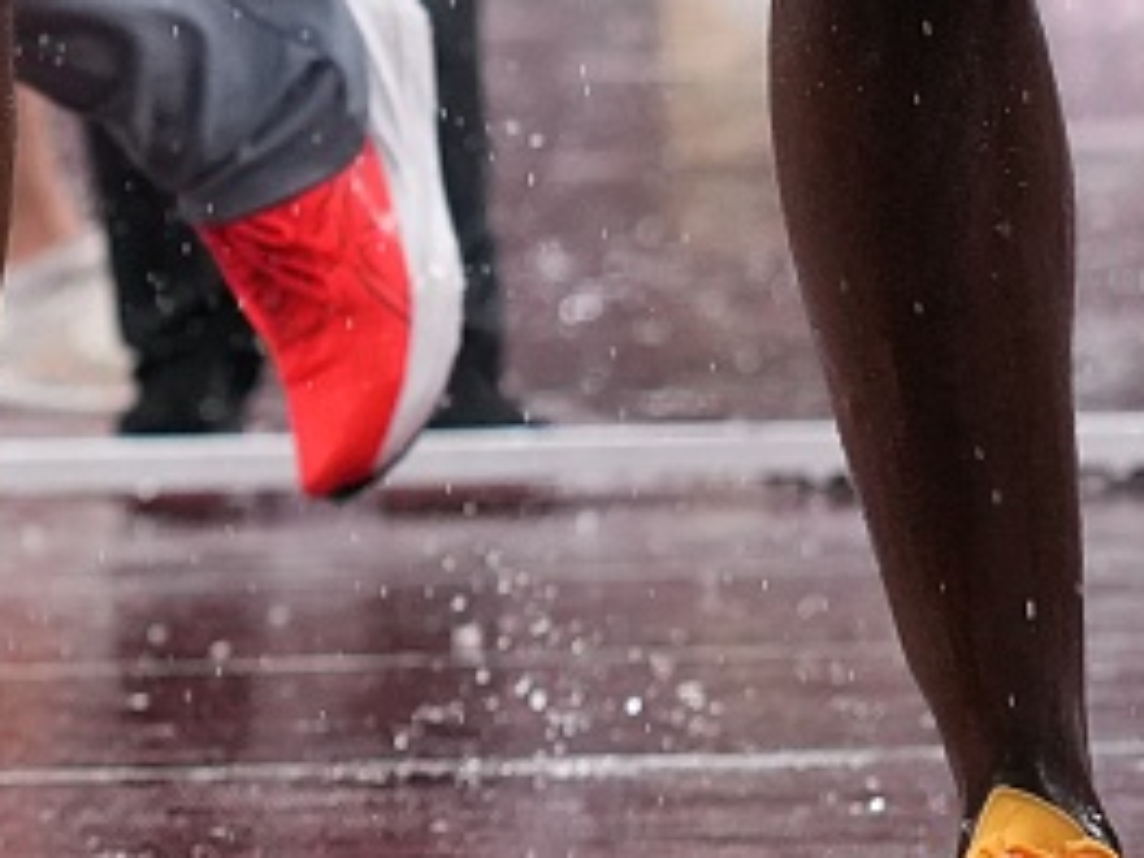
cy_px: -1315
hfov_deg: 3.4
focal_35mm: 575
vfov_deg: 2.6
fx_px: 19003
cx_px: 364
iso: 1600
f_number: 4
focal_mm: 77
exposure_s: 1/1250
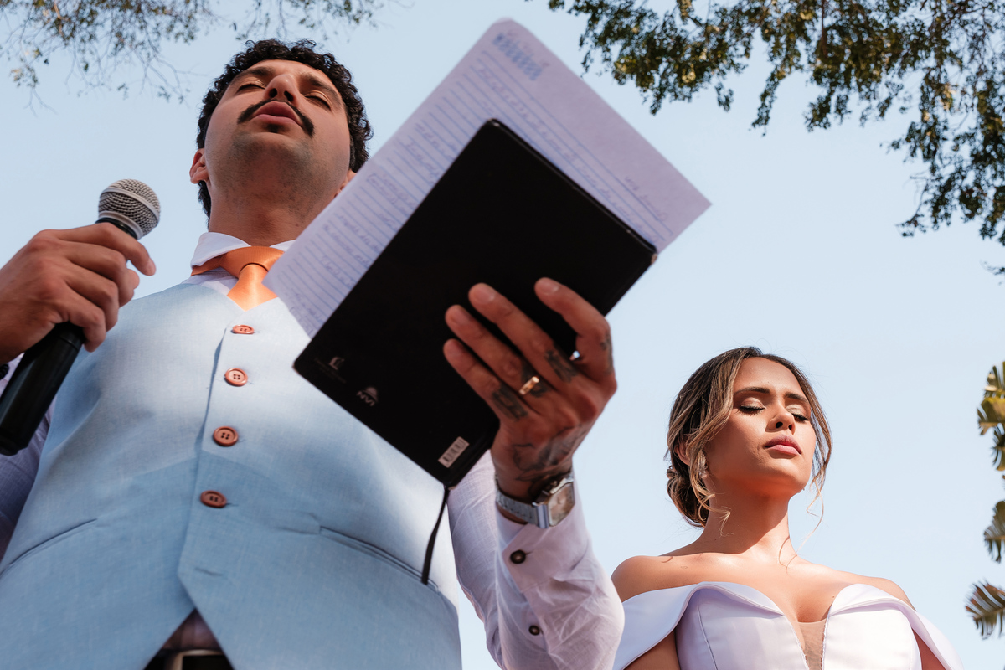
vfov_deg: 32.6
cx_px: 502
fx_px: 1144
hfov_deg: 47.4
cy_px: 335
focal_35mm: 41
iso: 160
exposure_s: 1/160
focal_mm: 27.4
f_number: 5.6
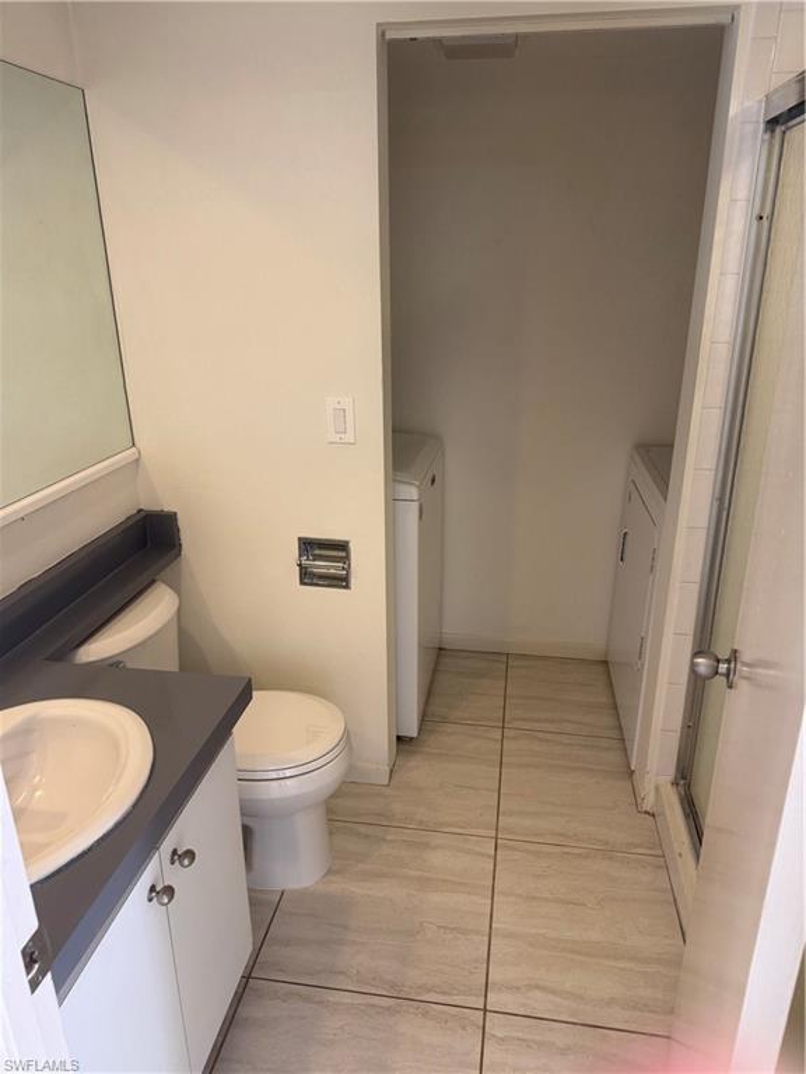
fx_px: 745
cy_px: 537
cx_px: 403
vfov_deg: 71.6
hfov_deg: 56.8
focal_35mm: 24
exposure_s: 1/60
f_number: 1.78
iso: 160
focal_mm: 6.76
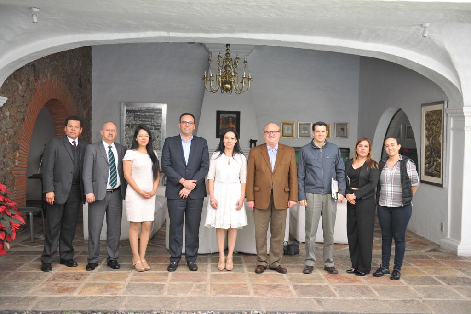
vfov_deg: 35.1
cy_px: 157
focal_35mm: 38
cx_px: 236
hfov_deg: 50.7
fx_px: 497
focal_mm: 38
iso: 125
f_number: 2.8
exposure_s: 1/125
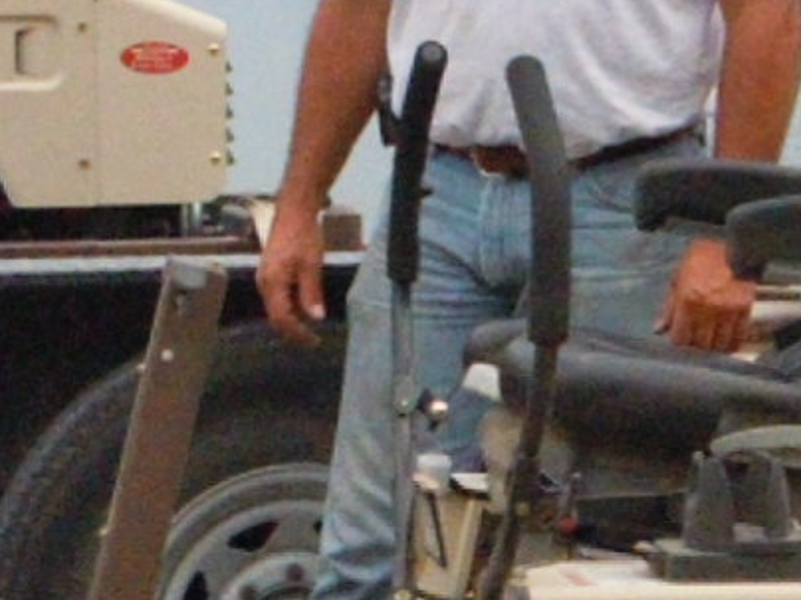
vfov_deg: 6.5
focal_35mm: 228
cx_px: 408
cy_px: 337
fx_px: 5276
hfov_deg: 8.7
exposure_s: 1/250
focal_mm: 8.1
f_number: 4.6
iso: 1250
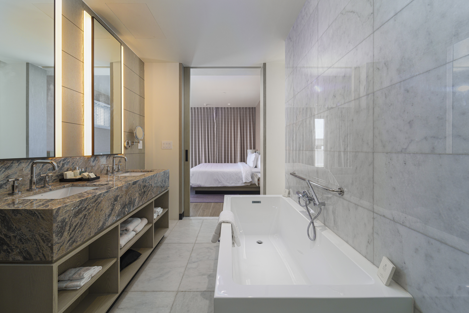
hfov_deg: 104.3
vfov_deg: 81.2
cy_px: 156
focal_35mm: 14
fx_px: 182
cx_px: 234
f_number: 8
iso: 400
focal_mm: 14
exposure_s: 1/200
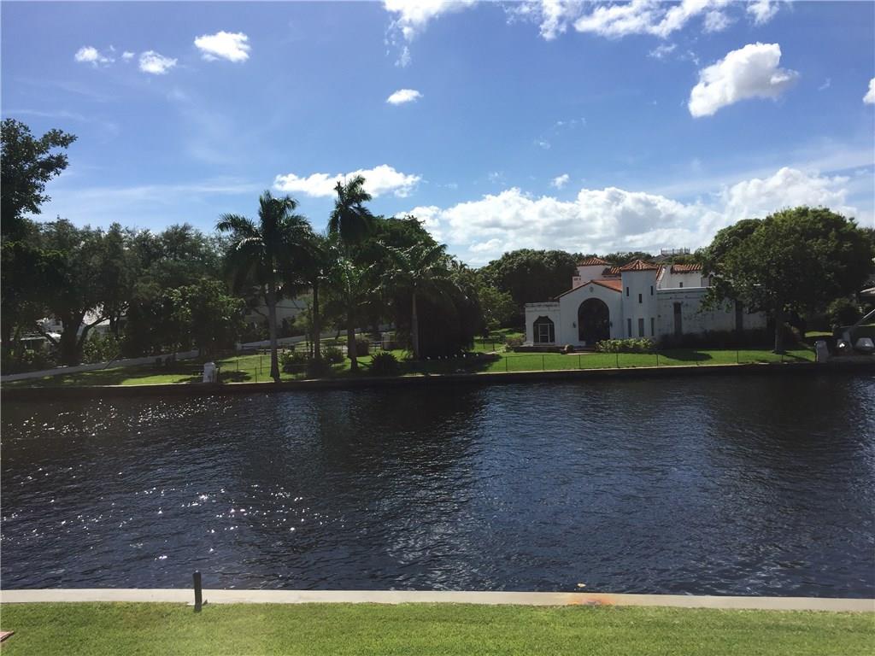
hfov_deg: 61.7
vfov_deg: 48.2
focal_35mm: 29
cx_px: 438
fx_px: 733
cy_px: 328
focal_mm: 4.15
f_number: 2.2
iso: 32
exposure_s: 1/2475
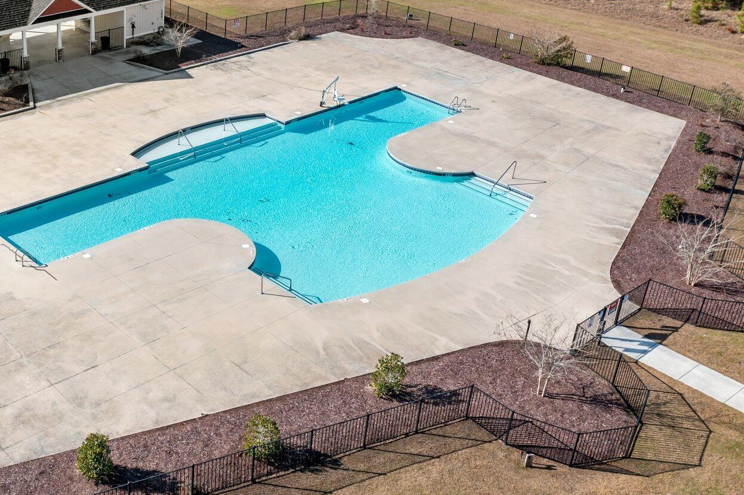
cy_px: 243
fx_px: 950
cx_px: 172
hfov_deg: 41.3
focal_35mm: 46
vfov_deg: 29.2
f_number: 4.5
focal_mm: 10.26
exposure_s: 1/400
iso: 100
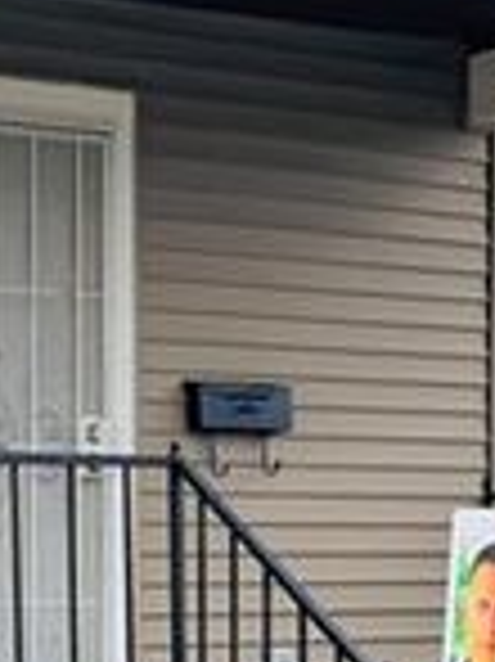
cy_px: 502
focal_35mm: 118
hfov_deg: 12.4
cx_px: -4
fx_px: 2253
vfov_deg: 16.6
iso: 50
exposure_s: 1/1779
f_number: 1.5
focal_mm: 5.7
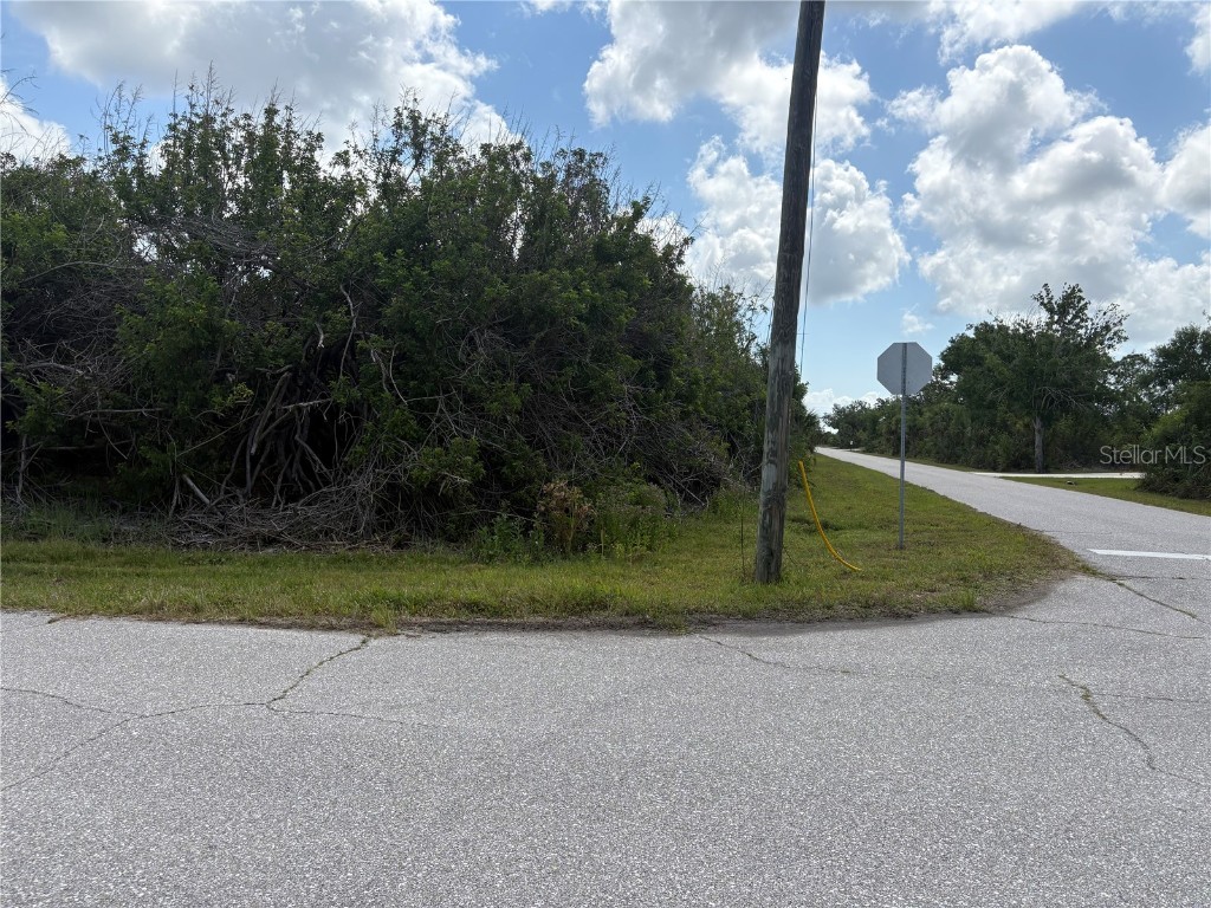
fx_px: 910
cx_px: 606
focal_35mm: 26
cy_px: 454
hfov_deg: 67.3
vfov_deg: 53.1
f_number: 1.6
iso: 50
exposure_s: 1/4329
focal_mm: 5.96
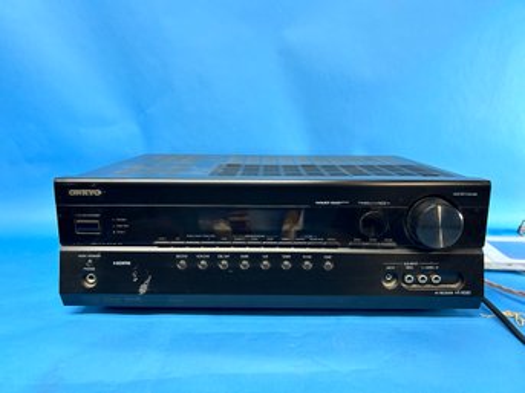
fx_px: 394
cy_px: 196
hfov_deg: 67.3
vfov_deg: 53.0
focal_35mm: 26
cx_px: 262
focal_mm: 5.7
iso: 80
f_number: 1.5
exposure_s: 1/60
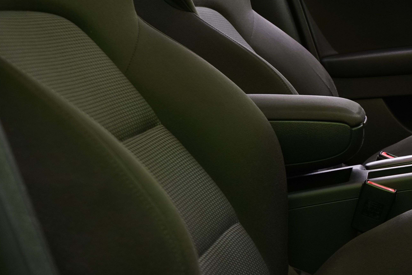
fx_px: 744
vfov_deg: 20.9
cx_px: 474
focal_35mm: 65
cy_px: 112
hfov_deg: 27.7
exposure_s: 1/20
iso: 1600
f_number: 5.6
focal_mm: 28
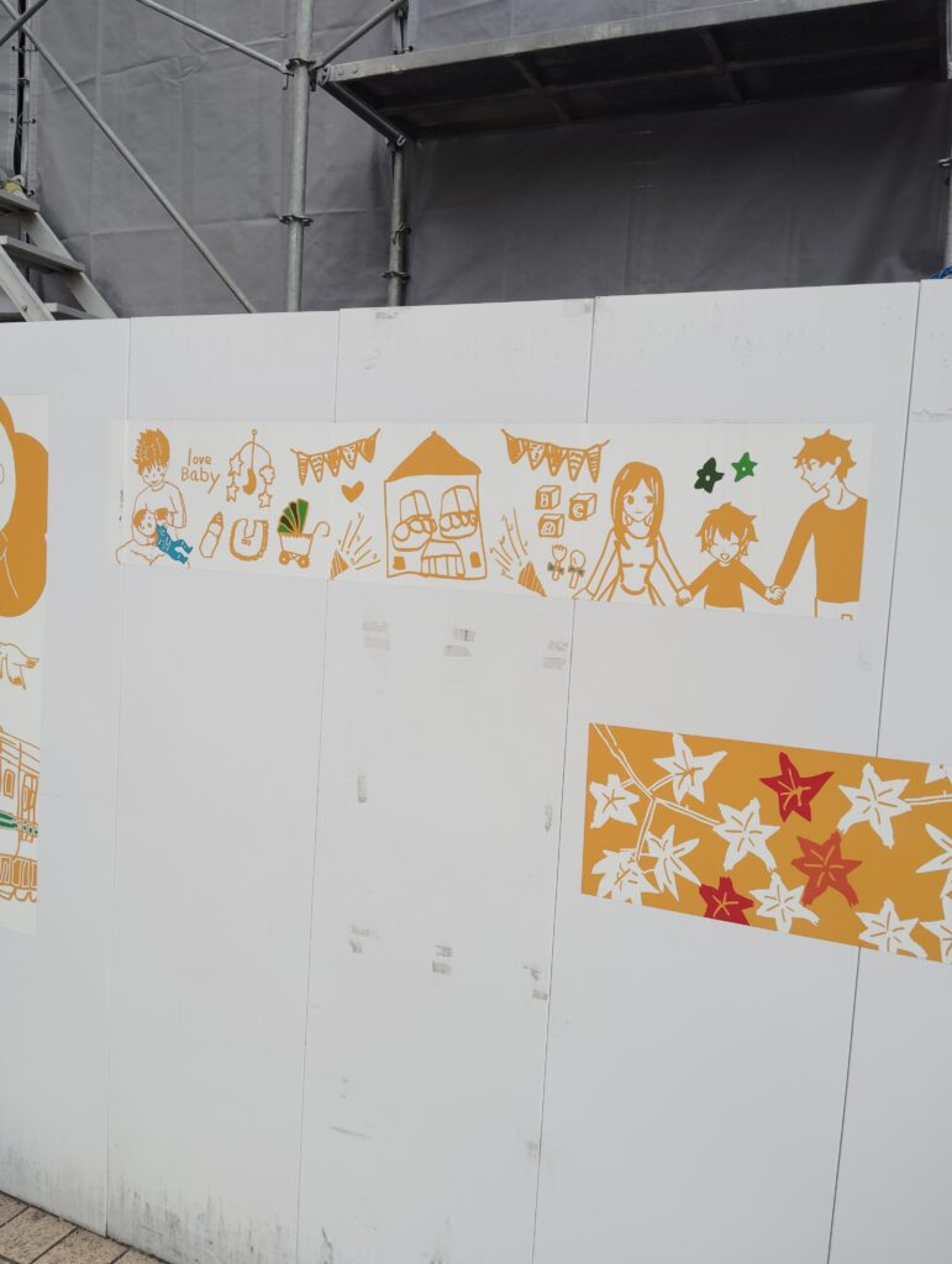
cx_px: 476
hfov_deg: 49.9
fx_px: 1024
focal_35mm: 28
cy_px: 632
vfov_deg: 63.4
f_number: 1.8
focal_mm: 4.22
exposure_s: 1/100
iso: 91
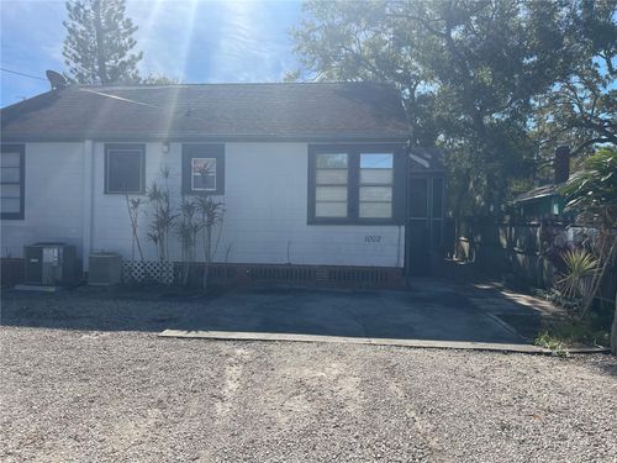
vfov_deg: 54.9
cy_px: 232
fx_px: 446
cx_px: 308
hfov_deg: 69.4
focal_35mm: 25
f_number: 1.6
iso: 32
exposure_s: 1/3257
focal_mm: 5.1
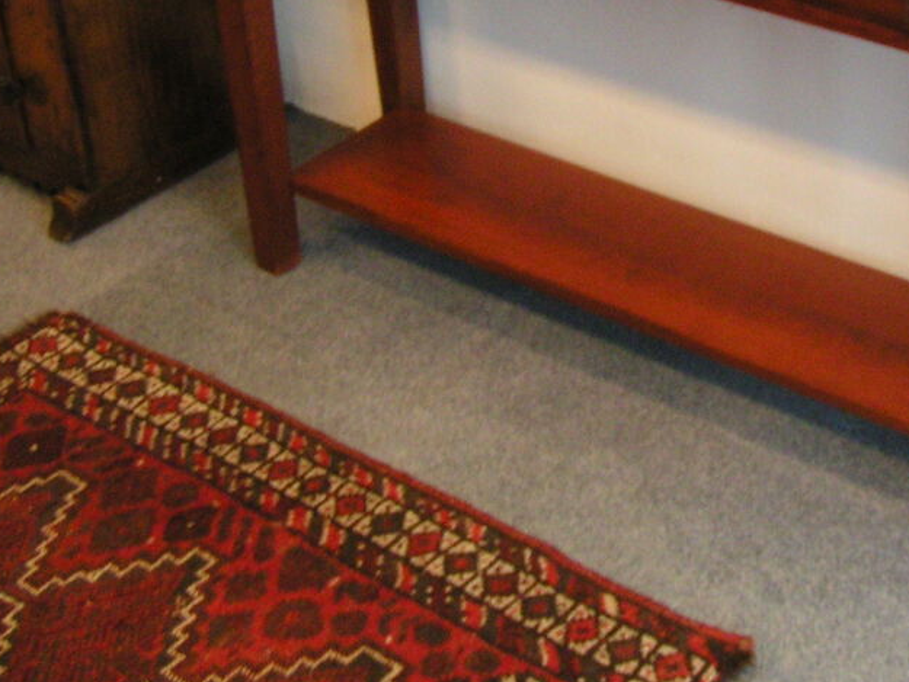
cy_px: 65
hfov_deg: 33.7
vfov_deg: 25.3
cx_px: 676
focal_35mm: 56
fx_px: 1471
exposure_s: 1/25
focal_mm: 4.4
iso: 200
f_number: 2.8
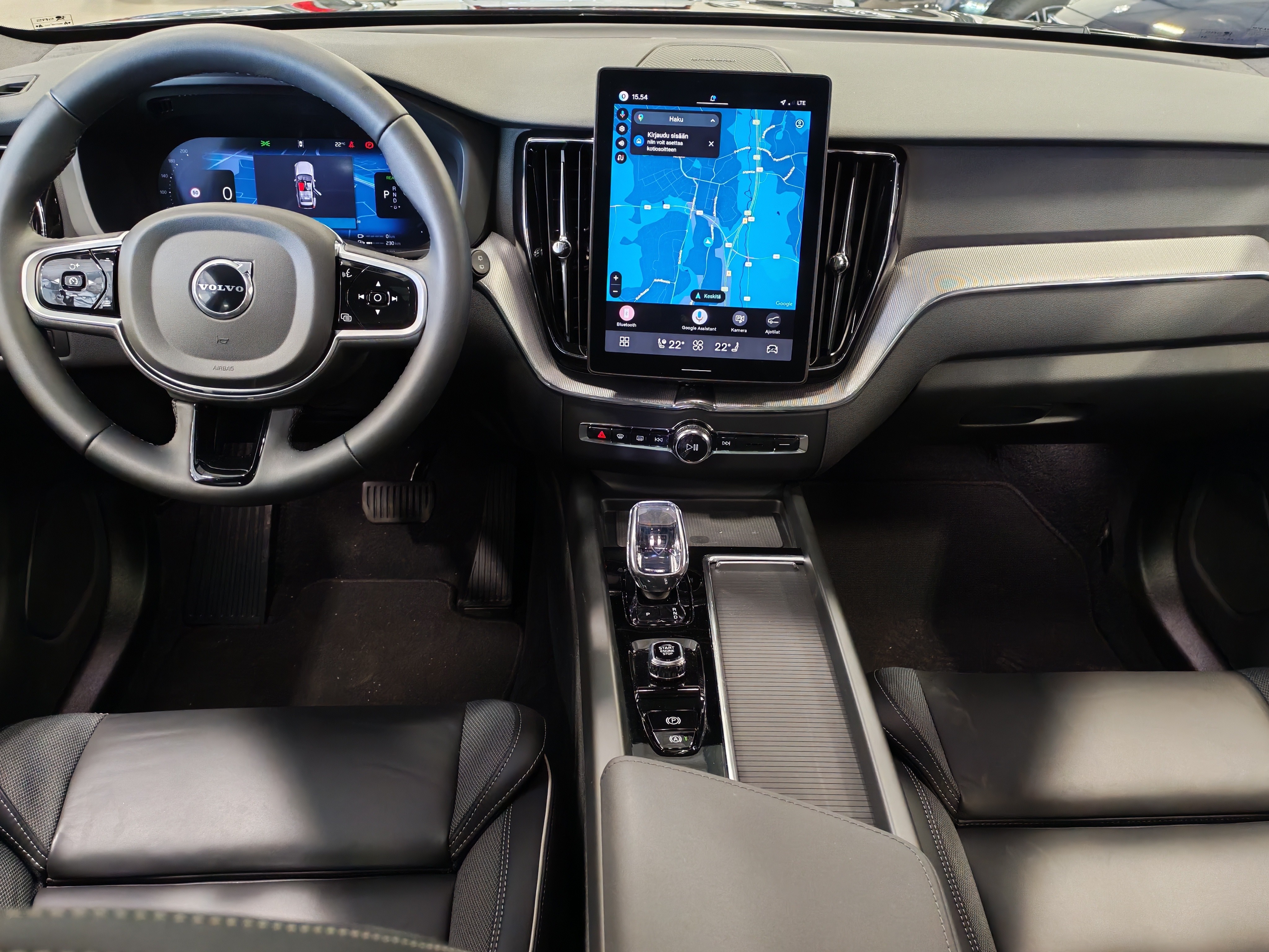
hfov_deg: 60.0
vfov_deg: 46.8
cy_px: 476
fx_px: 1100
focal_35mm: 30
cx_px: 634
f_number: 1.9
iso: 1250
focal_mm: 6.12
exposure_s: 1/50
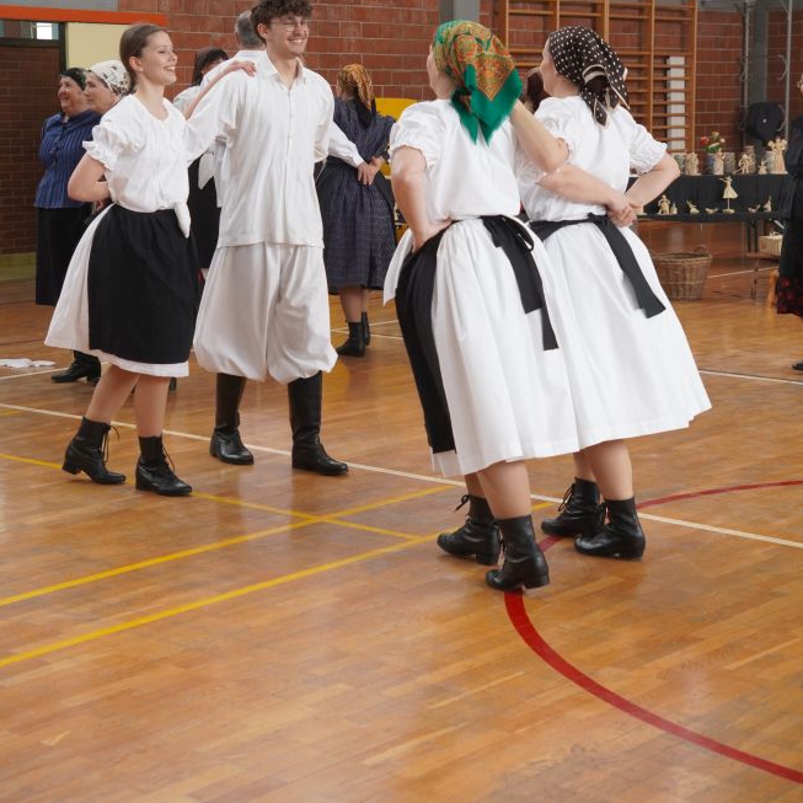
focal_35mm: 67
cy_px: 267
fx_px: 1770
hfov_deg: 25.6
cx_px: 398
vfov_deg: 25.4
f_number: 4
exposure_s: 1/200
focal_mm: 34.9
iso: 1000
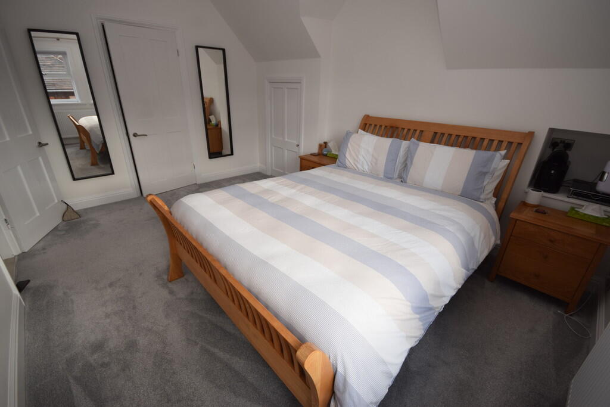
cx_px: 305
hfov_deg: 100.4
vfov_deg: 77.3
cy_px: 204
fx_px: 254
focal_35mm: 15
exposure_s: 1/125
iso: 500
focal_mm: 10
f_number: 5.6
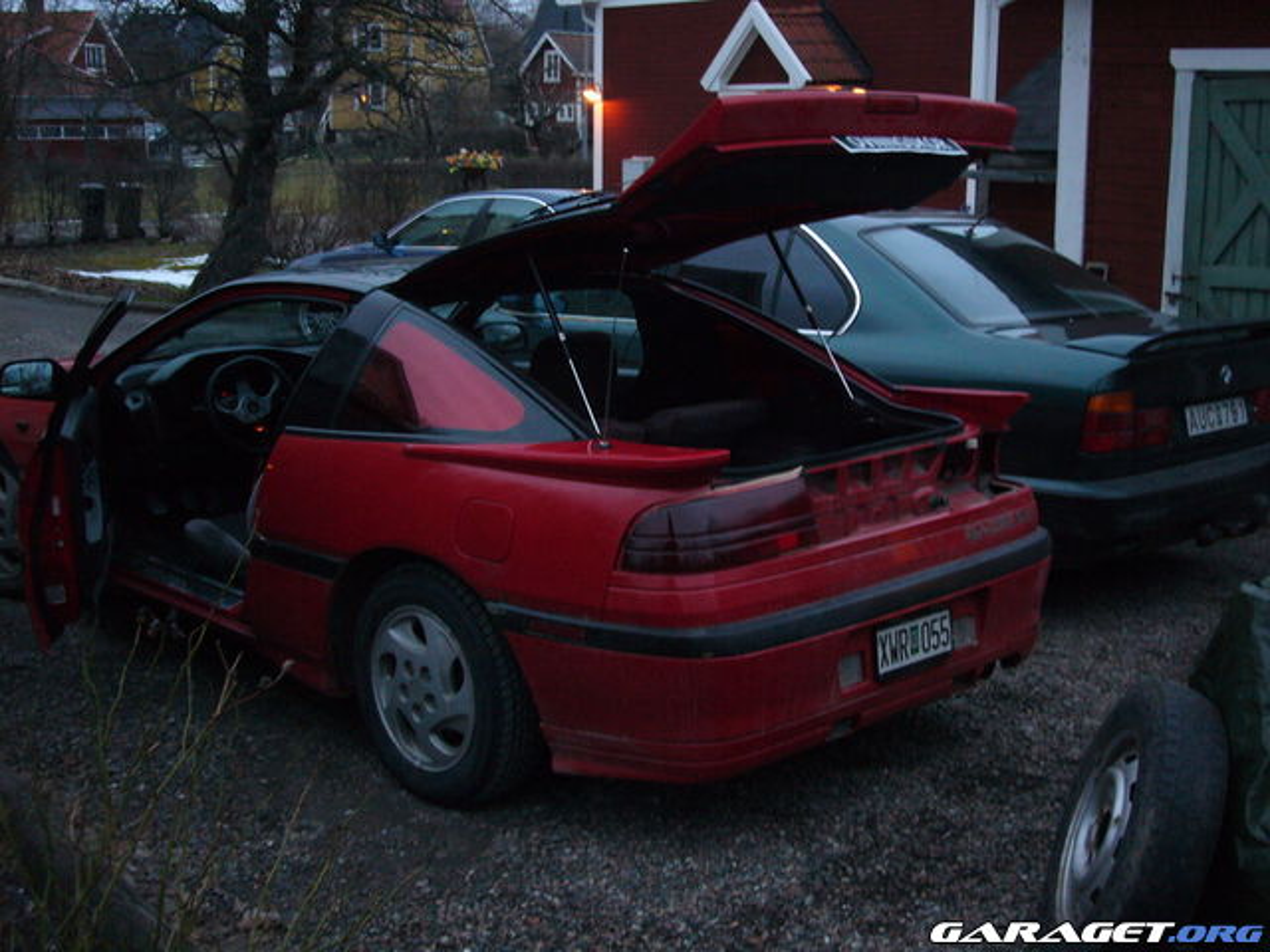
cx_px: 635
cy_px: 476
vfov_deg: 31.5
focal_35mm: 46
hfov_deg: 41.2
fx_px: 1688
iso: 200
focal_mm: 7.5
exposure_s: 1/8
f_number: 3.5
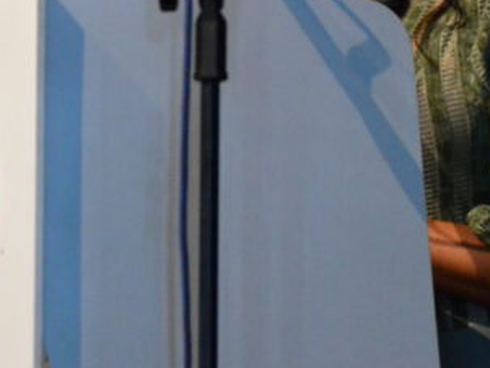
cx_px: 126
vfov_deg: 4.0
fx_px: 5327
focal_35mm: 376
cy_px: 16
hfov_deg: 5.3
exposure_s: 1/50
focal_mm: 105
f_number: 5.6
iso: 5000
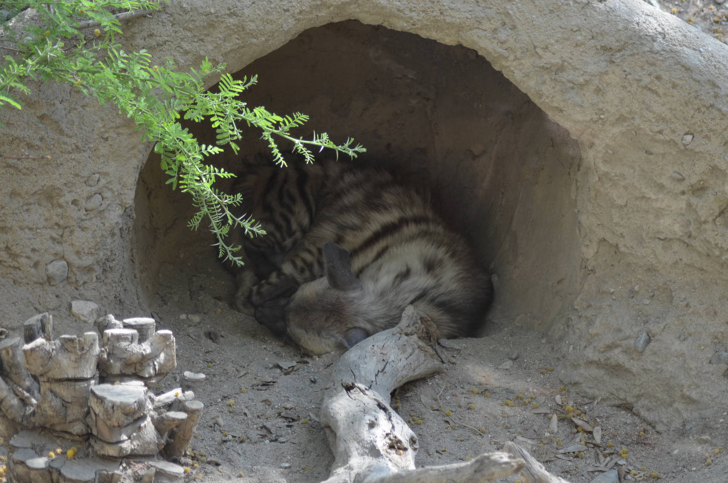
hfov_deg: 19.5
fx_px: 2119
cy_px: 242
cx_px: 364
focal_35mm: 105
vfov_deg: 13.0
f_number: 4
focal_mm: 70
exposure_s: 1/250
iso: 400
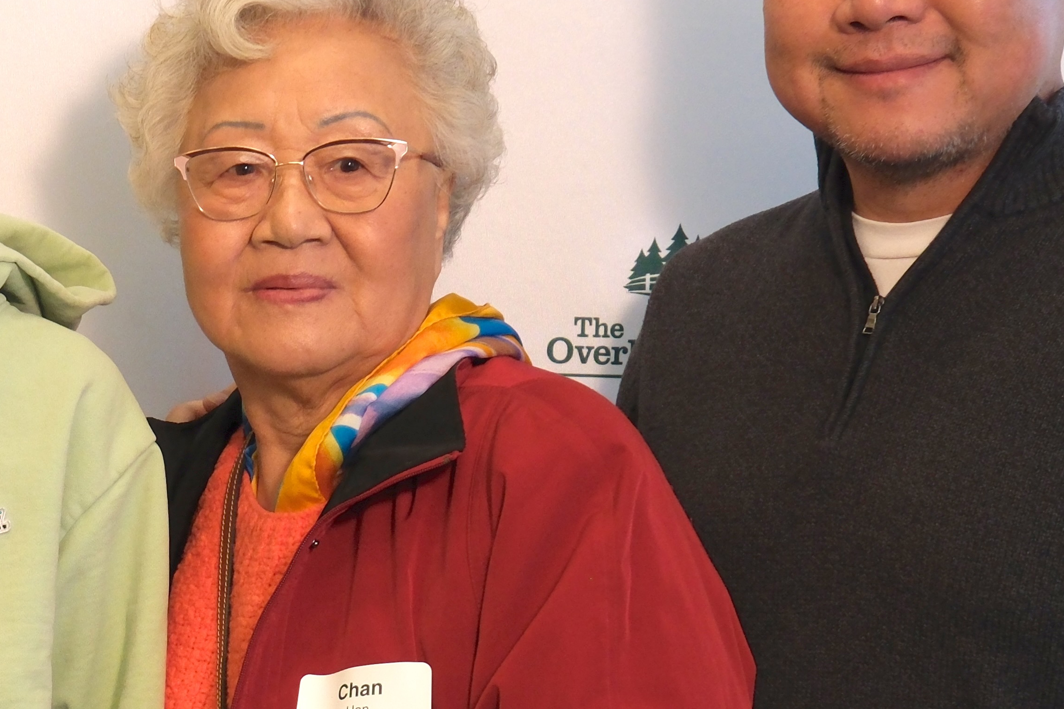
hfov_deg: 19.0
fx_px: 3103
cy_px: 710
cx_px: 54
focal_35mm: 105
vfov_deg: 12.9
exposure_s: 1/125
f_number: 4
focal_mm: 20.8
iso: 1000
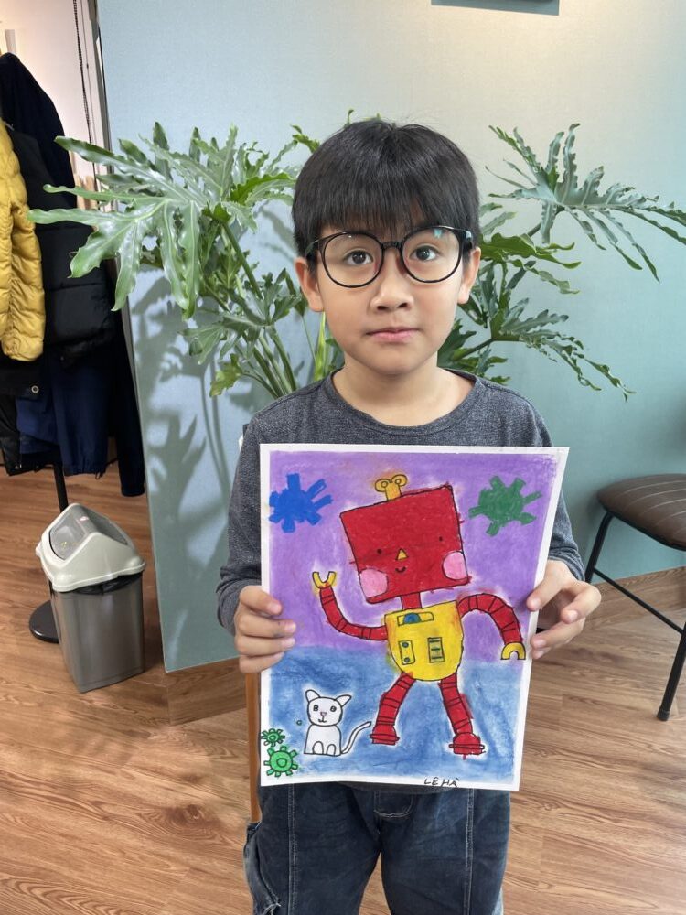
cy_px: 458
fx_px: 687
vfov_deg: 67.3
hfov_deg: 53.1
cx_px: 343
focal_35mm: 26
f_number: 1.6
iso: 125
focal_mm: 4.2
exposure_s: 1/100
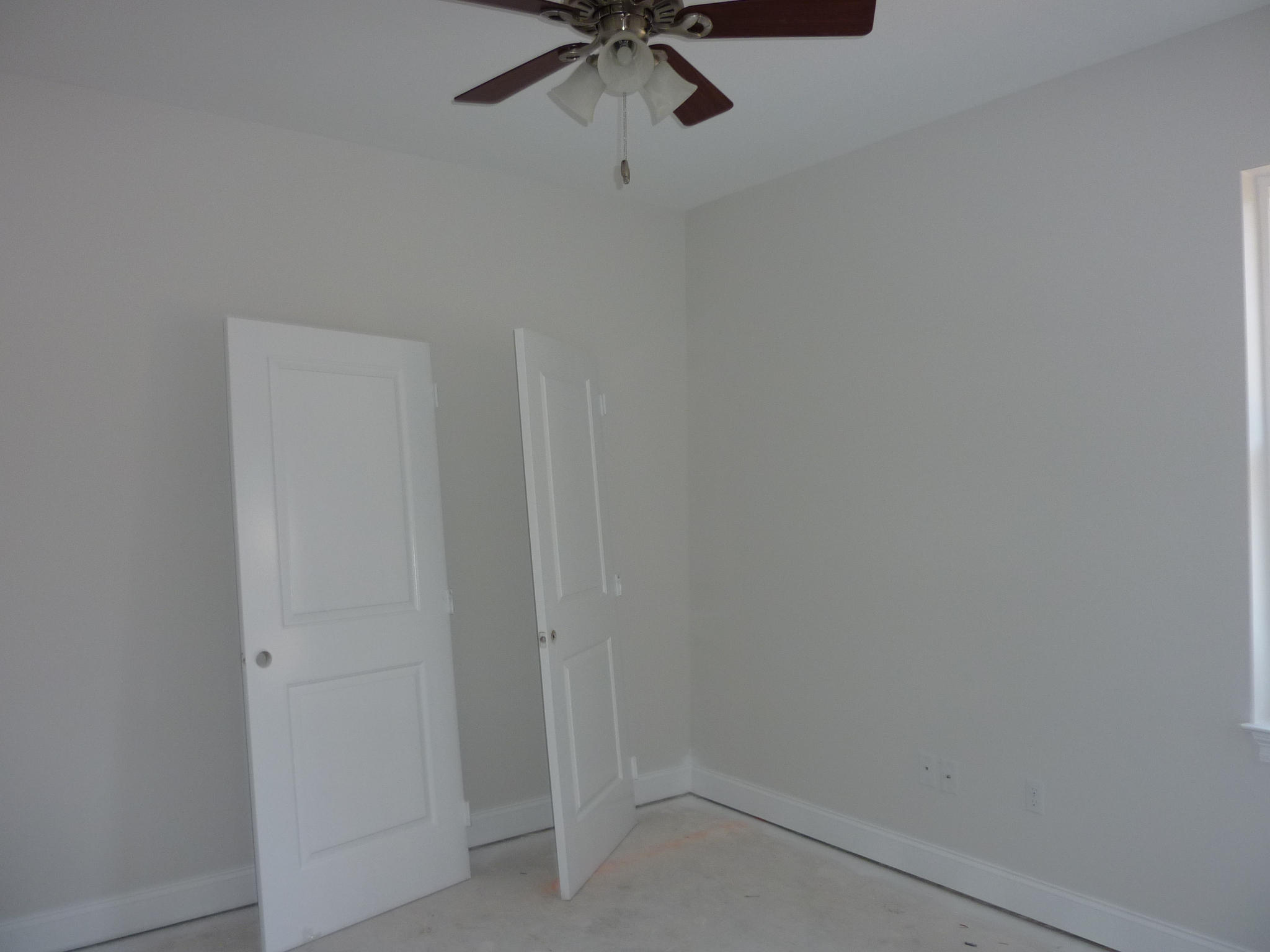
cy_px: 476
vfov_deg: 54.9
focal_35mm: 25
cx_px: 635
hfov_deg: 69.4
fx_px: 917
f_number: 3.3
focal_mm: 4.1
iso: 100
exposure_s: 1/30
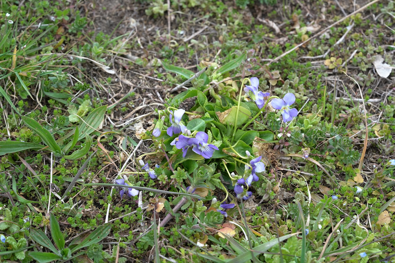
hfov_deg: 22.6
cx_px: 198
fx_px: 987
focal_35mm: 90
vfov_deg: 15.2
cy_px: 132
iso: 1000
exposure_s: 1/320
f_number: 9
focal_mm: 90
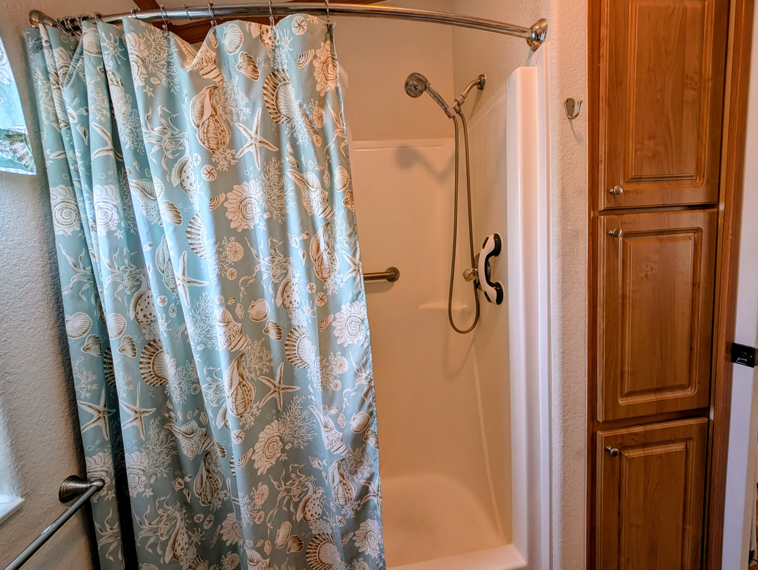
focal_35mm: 12
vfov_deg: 94.6
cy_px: 285
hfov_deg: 110.5
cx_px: 379
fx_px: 263
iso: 46
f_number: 1.95
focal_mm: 2.23
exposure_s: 1/24
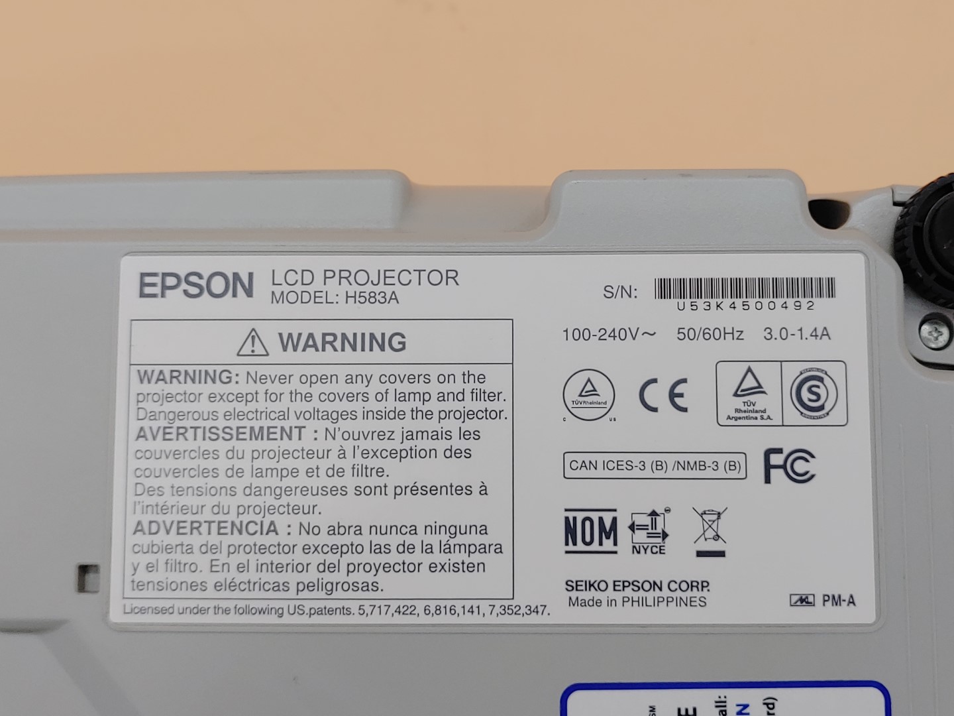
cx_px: 477
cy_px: 358
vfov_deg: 32.9
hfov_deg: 42.9
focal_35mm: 44
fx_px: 1213
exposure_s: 1/80
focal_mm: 4.36
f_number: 1.8
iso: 50
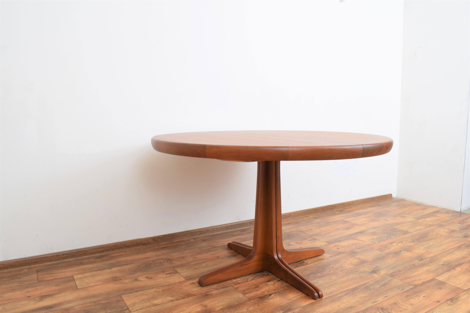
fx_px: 352
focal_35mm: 27
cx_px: 235
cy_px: 156
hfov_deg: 67.4
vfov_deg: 47.9
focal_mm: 18
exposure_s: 4
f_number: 22
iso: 100
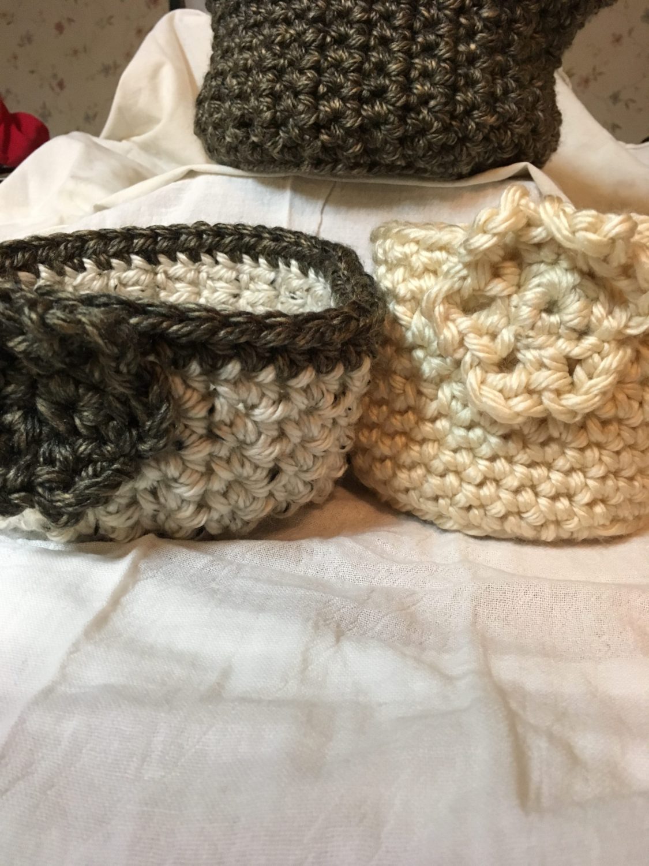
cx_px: 324
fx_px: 725
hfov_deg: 48.2
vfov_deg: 61.7
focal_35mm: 29
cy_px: 433
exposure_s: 1/24
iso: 200
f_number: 2.2
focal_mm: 4.15
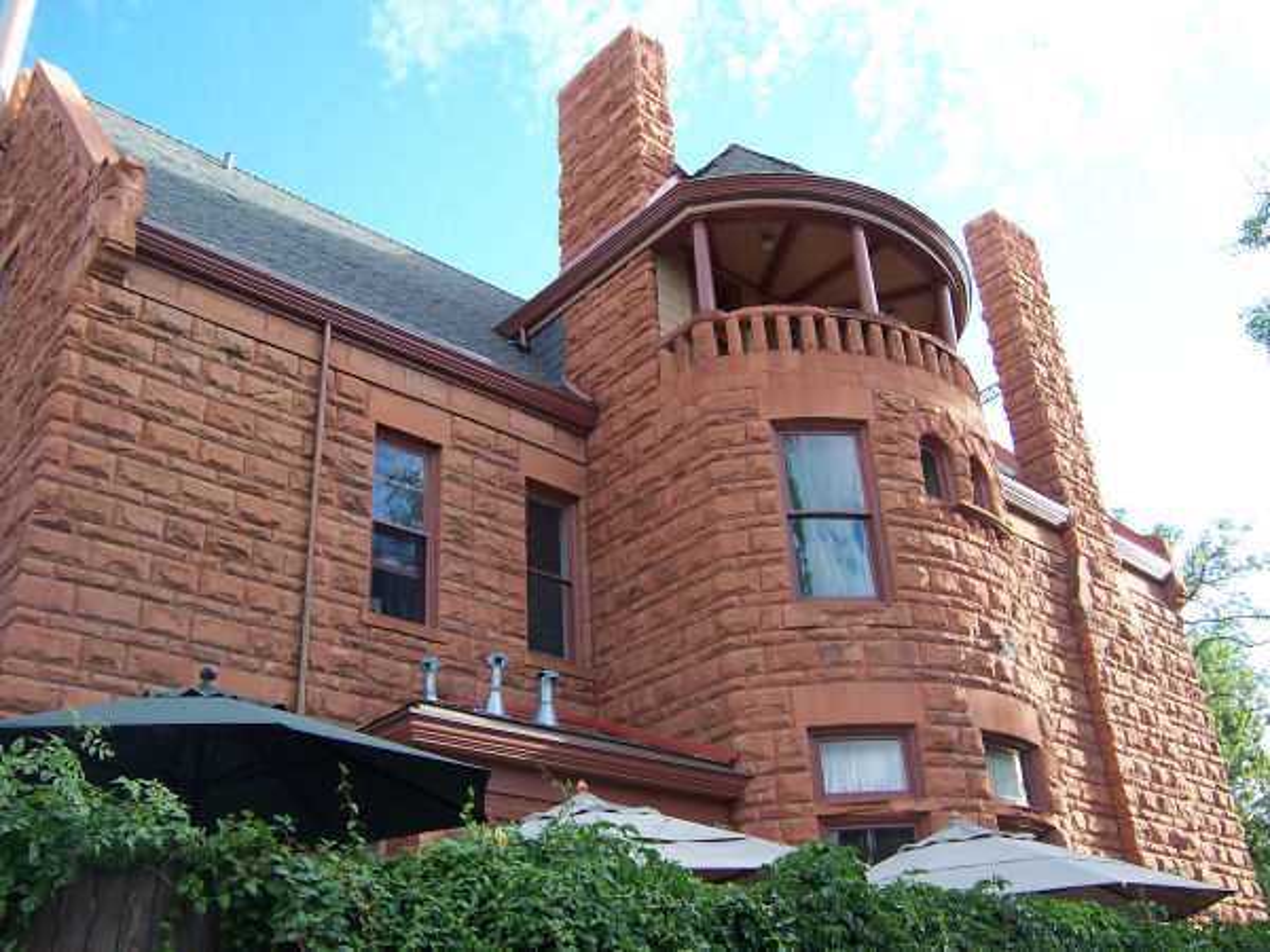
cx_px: 635
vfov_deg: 42.9
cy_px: 476
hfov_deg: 55.4
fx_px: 1211
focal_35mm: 33
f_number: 3.4
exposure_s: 1/125
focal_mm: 5.5
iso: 80
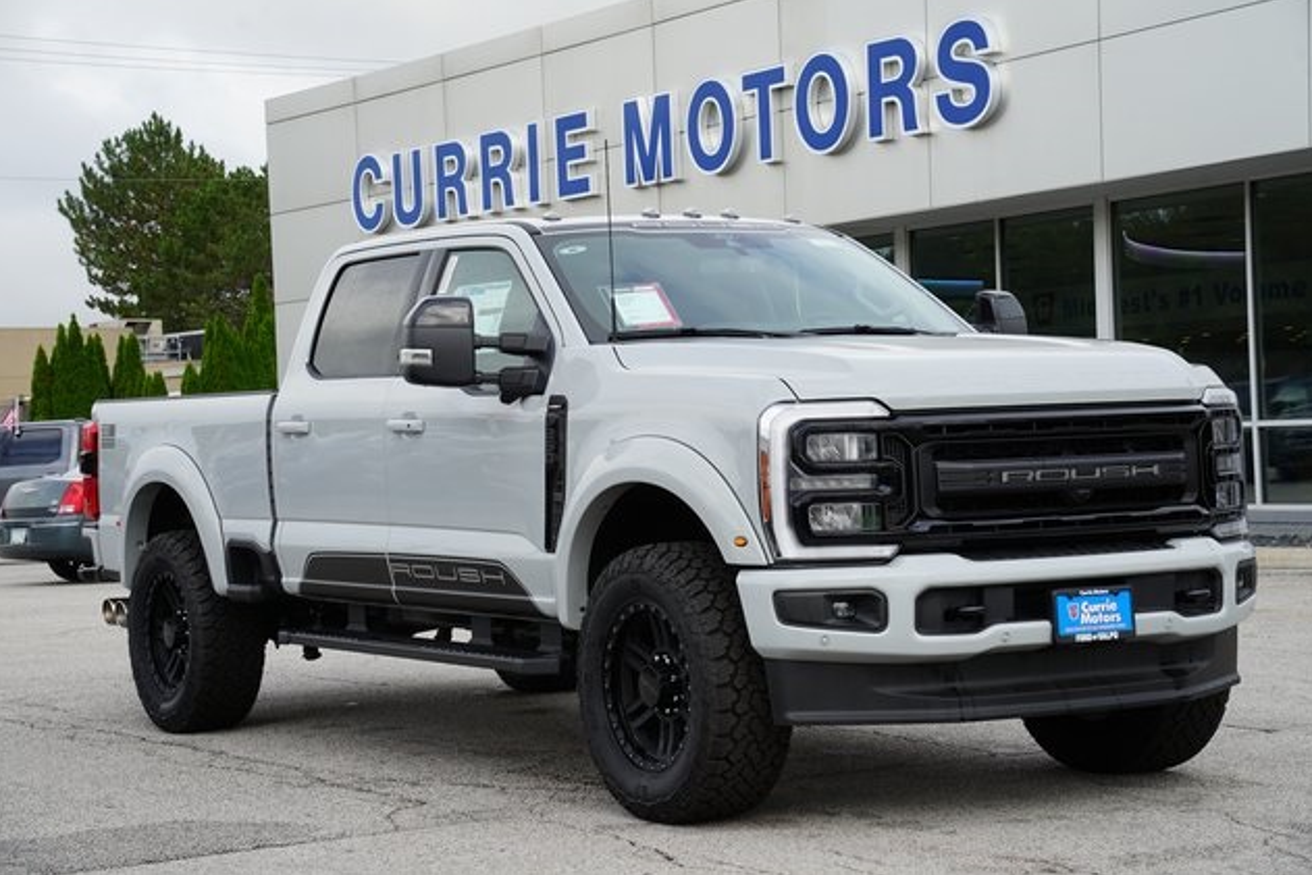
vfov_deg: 18.9
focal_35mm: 72
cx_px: 657
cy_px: 433
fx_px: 2624
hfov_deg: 28.1
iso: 100
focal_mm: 71
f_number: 9
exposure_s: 1/100
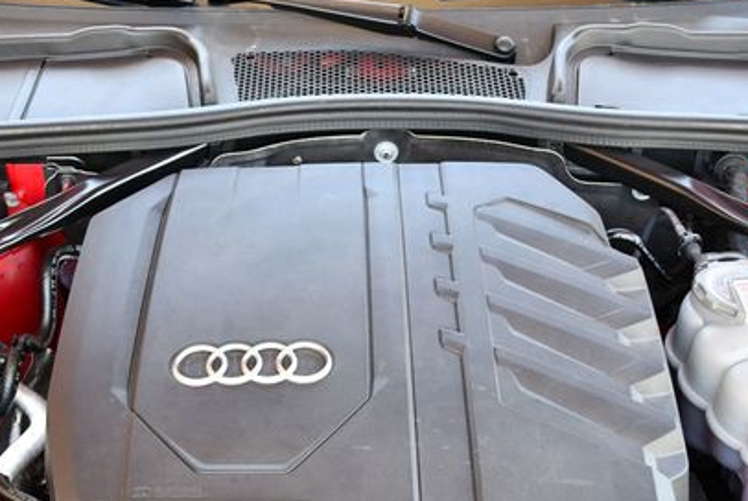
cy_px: 374
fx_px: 1311
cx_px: 330
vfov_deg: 21.5
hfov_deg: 31.8
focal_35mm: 63
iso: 800
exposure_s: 1/200
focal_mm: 20
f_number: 3.8
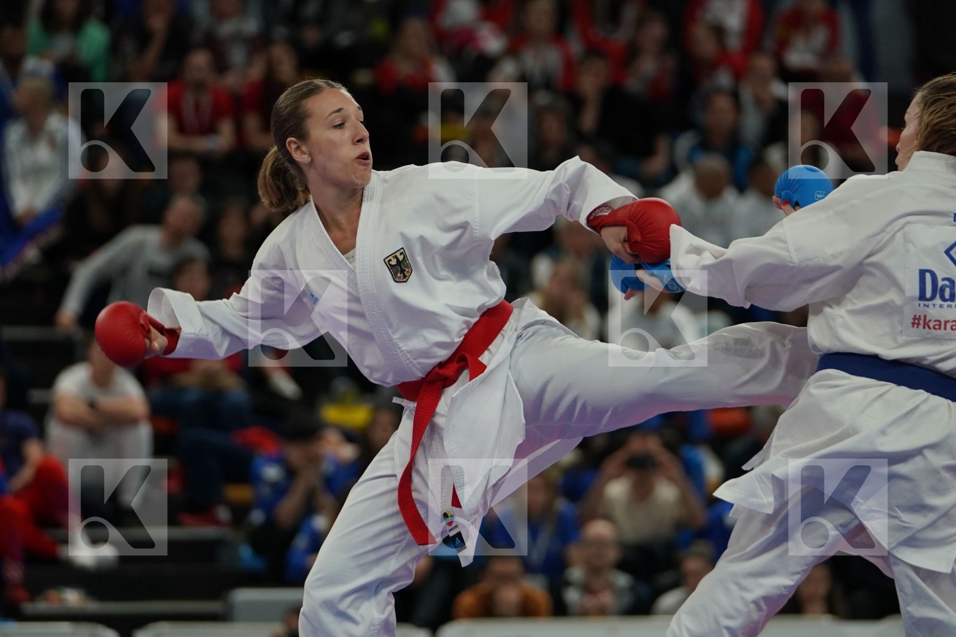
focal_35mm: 232
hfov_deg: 8.9
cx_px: 478
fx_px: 6160
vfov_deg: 5.9
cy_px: 318
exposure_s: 1/1000
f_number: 2.8
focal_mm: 155
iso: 1250
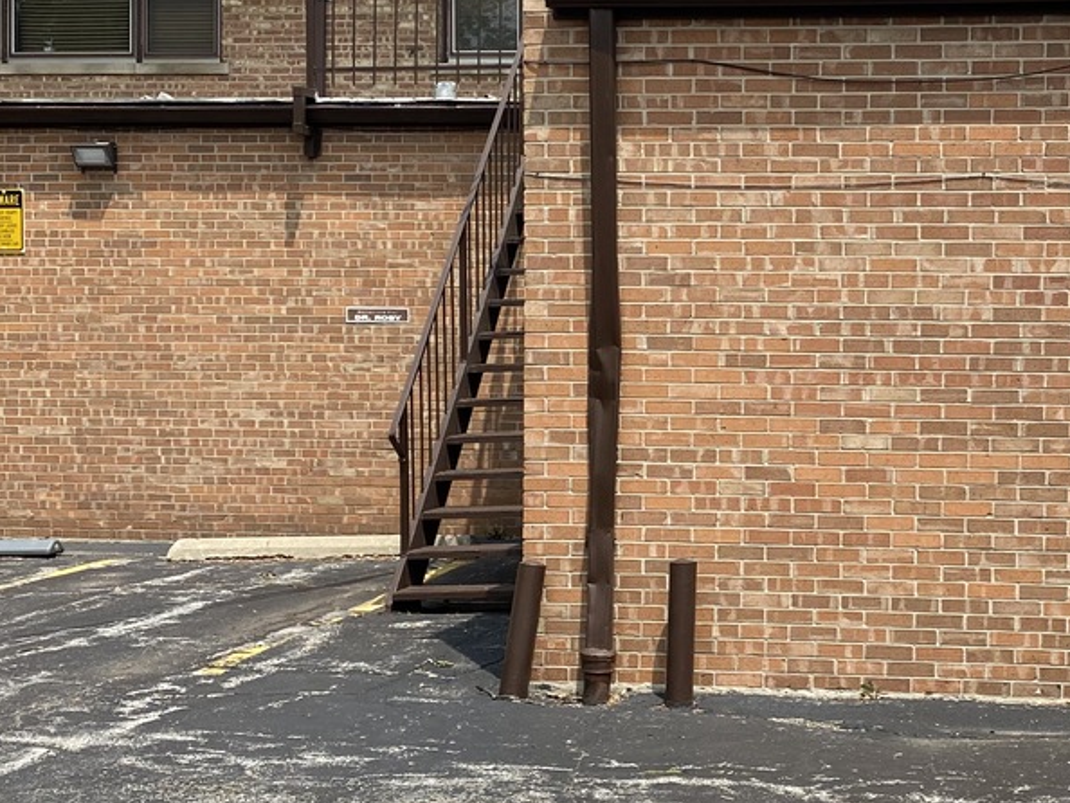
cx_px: 861
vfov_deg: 23.3
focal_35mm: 63
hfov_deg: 30.0
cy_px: 392
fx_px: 1948
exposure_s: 1/2755
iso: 32
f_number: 1.8
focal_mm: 4.25
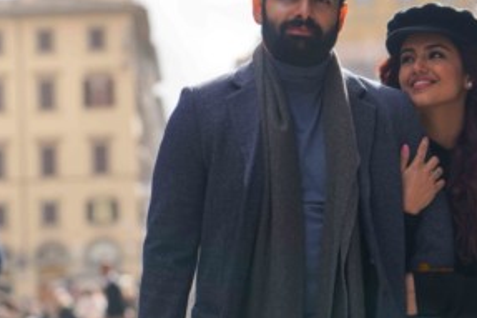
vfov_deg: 9.2
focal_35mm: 148
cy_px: 77
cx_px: 271
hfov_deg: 13.9
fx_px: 1960
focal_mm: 85
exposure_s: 1/800
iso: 100
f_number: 3.2
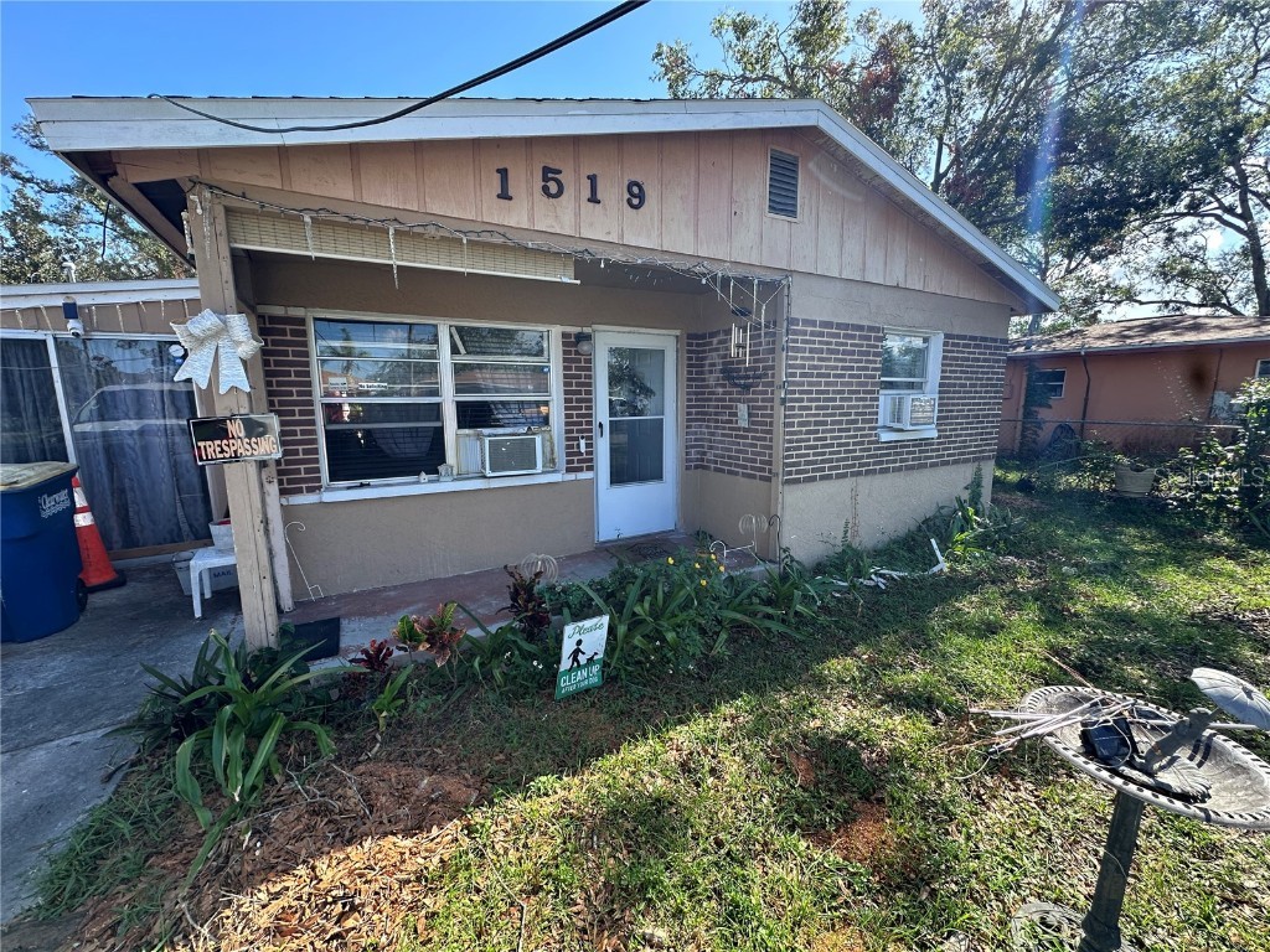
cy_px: 476
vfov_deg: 85.7
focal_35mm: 14
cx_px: 635
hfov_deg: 102.1
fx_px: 514
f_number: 2.2
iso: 40
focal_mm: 2.22
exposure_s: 1/380
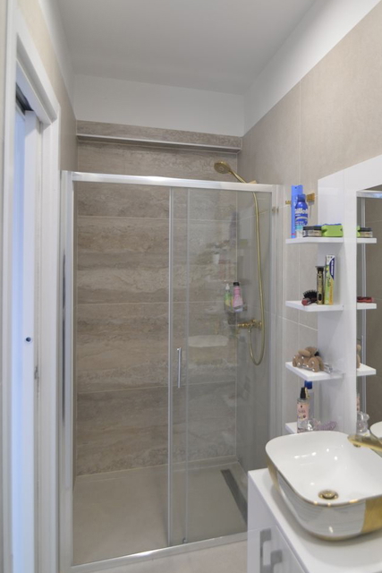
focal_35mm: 27
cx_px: 280
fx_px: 429
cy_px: 252
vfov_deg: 67.1
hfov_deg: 46.5
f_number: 4.5
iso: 400
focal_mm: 16
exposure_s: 1/80
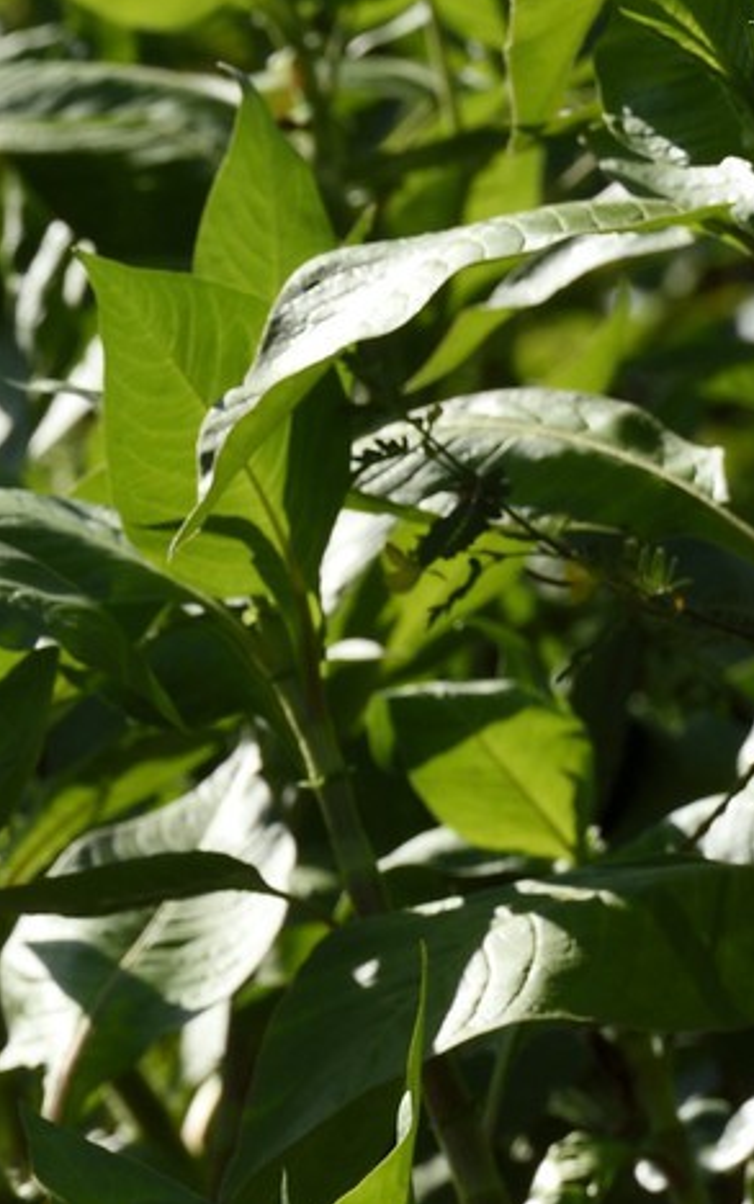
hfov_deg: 1.9
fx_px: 22855
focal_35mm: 696
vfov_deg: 3.0
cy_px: 1003
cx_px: -1199
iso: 400
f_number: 11
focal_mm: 200
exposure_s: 1/500
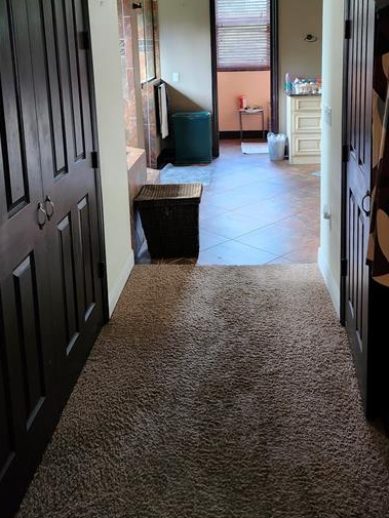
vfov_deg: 50.7
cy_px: 138
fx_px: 524
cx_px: 208
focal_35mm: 35
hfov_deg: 40.7
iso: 500
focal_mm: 5.54
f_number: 1.8
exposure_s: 1/40
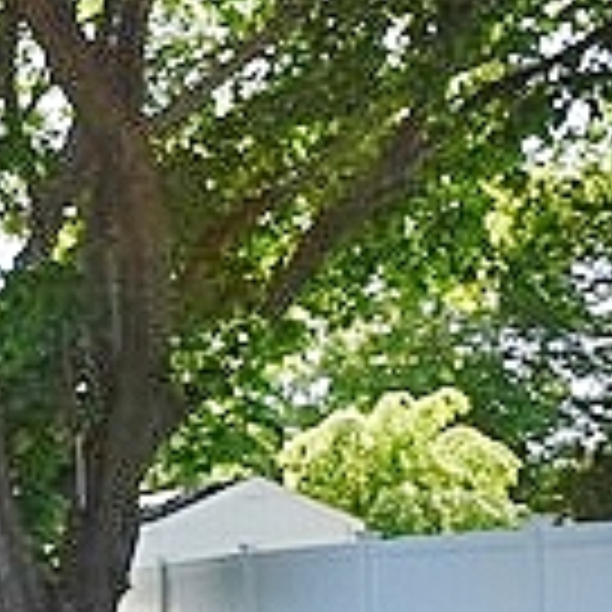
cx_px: -464
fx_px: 1500
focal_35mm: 75
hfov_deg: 18.5
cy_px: 472
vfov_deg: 22.8
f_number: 8
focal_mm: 10
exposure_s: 1/500
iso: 400
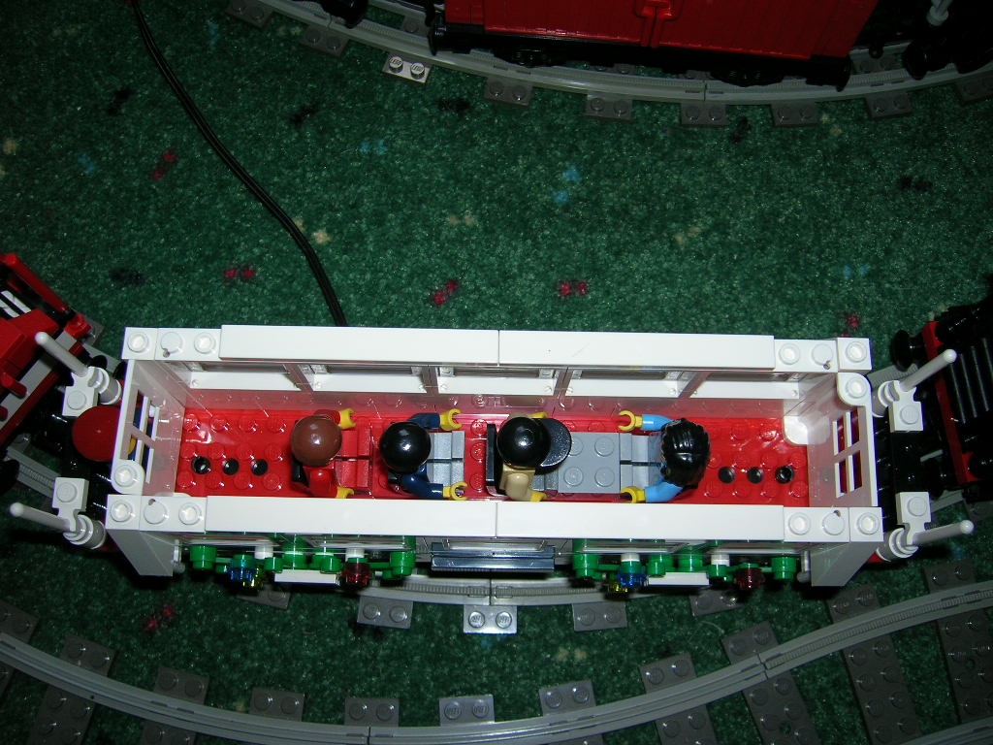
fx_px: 975
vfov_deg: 41.8
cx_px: 496
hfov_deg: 54.0
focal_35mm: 34
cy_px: 372
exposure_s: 1/60.1
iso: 50
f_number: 2.9
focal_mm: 5.7
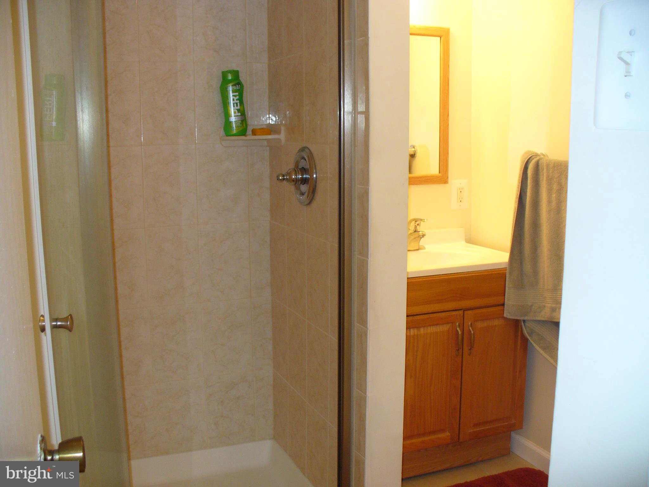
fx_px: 694
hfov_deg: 50.1
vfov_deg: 38.7
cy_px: 244
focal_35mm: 37
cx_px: 324
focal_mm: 6.1
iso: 100
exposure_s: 1/30
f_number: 2.8
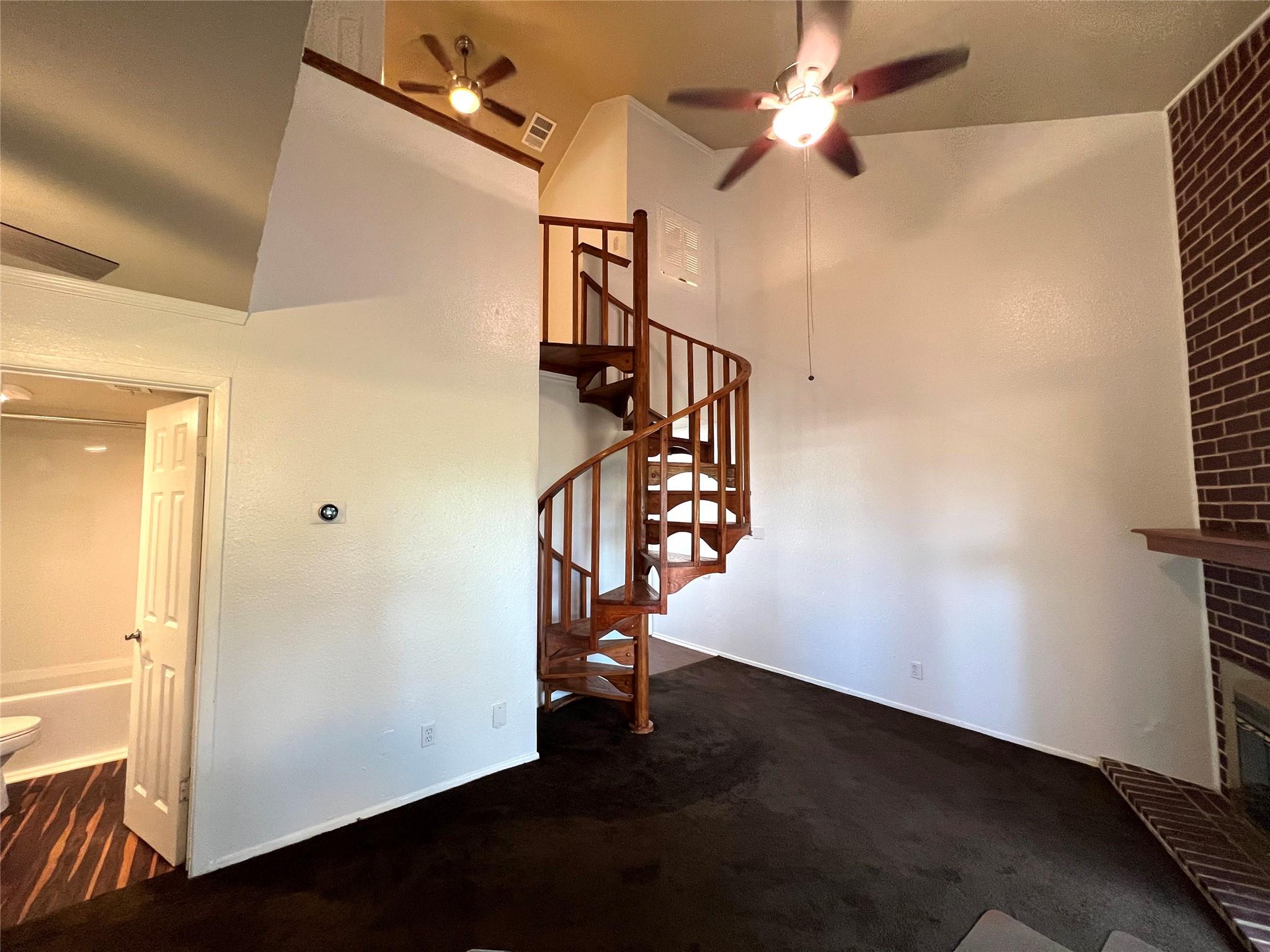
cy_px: 476
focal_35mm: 13
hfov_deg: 106.2
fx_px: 477
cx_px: 635
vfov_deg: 89.9
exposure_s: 1/60
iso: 250
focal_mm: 1.57
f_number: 1.8
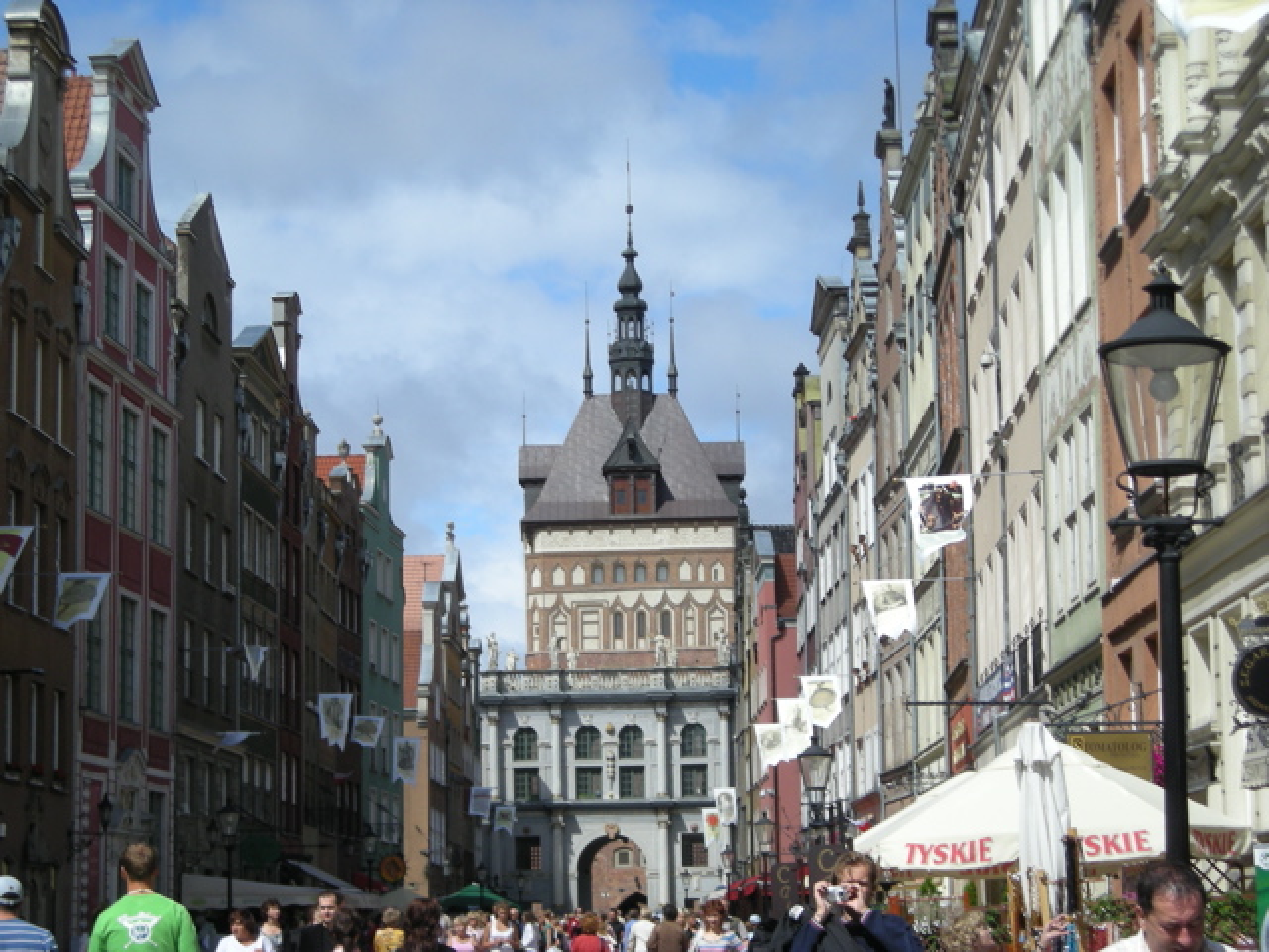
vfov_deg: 17.6
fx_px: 3079
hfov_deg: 23.3
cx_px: 634
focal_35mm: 84
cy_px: 476
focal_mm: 13.7
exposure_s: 1/176
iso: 50
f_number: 8.3
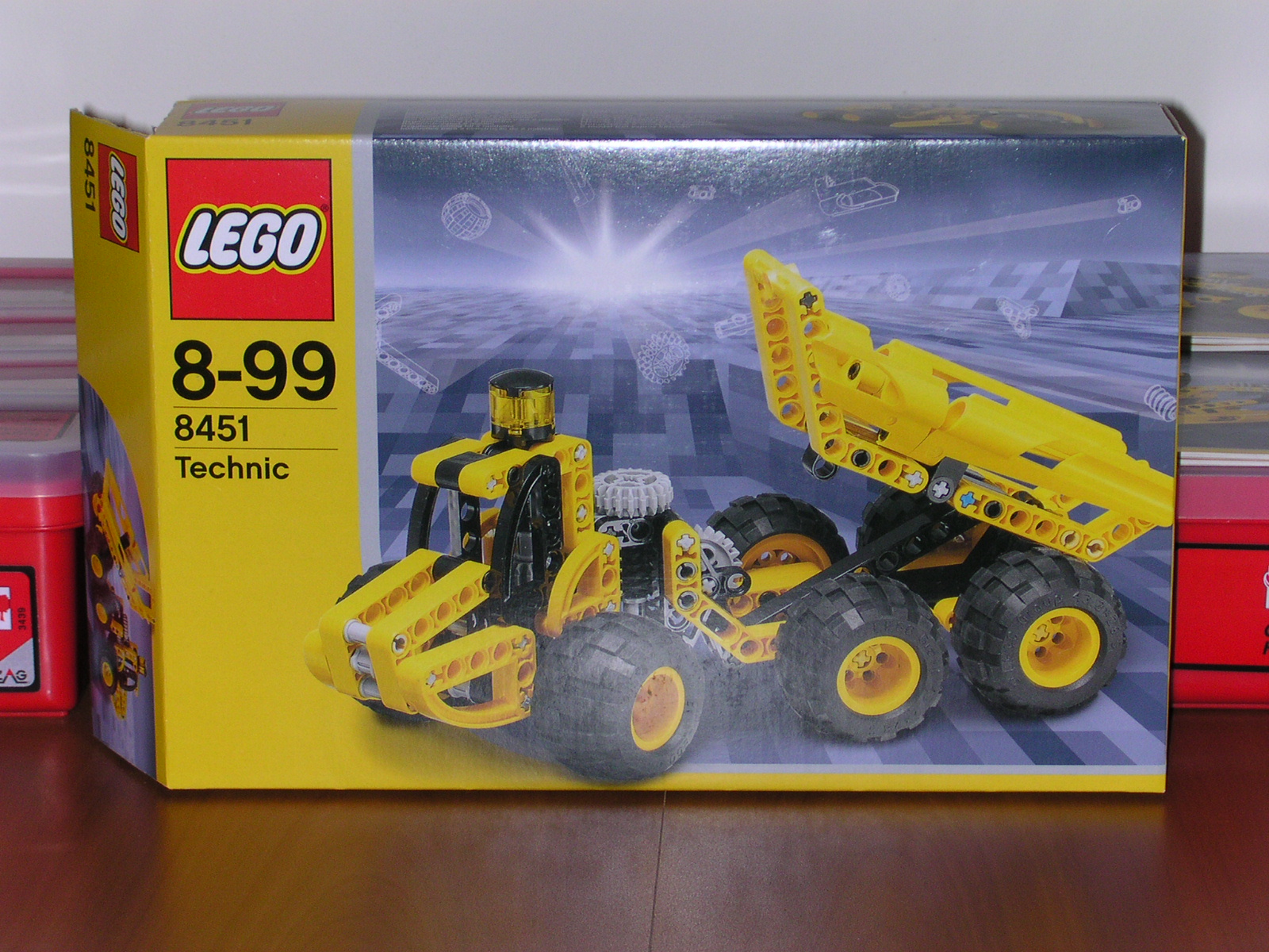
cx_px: 634
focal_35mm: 111
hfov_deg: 17.7
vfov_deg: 13.3
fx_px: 4069
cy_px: 476
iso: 108
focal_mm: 16.8
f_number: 4.8
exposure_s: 1/60
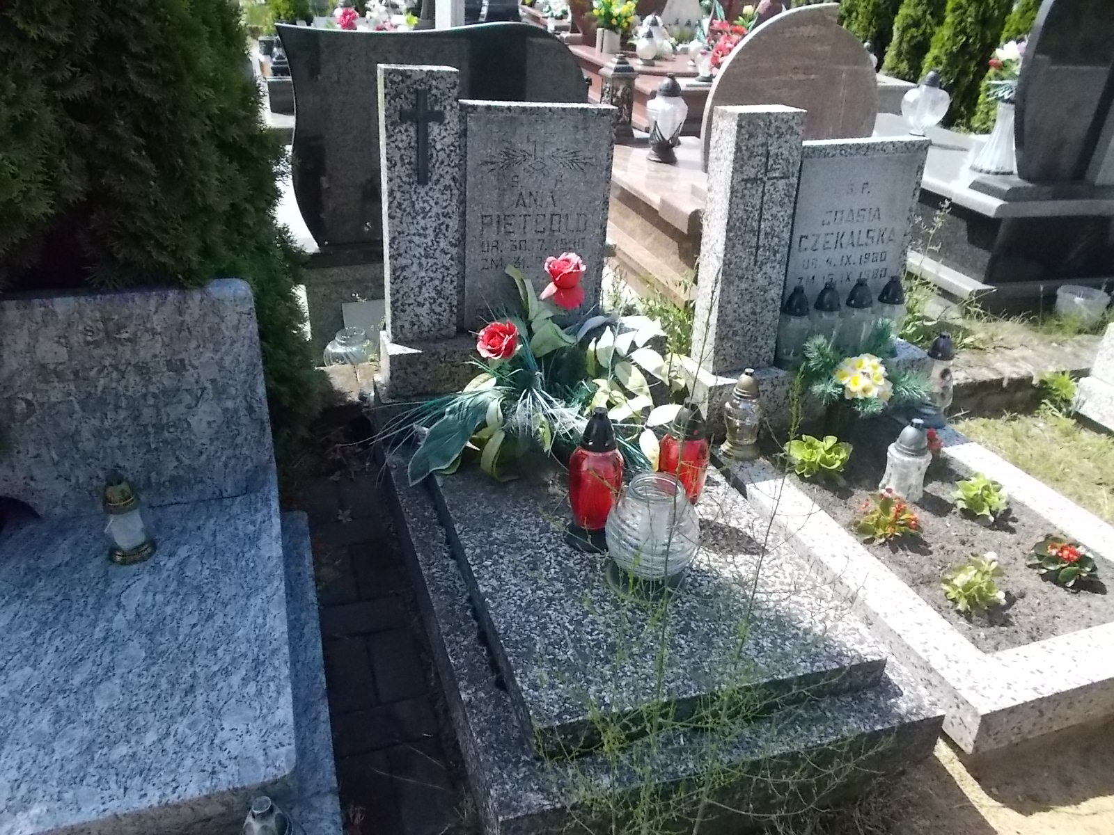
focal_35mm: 26
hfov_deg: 67.3
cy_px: 418
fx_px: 837
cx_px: 557
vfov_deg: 53.1
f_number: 8
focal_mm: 4.6
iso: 400
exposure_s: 1/320
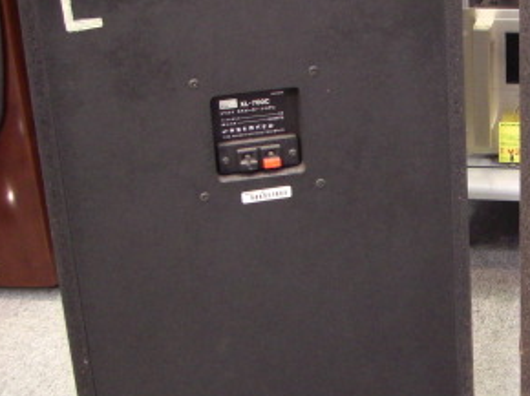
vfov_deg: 17.5
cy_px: 219
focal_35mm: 84
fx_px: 1285
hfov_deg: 22.7
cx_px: 488
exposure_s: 1/8
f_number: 3.4
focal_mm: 6.3
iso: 200
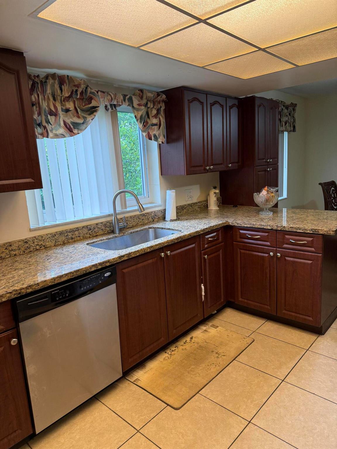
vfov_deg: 71.6
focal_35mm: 24
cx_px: 168
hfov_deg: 56.8
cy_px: 224
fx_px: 312
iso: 160
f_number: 1.78
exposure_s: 1/60
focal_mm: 6.76
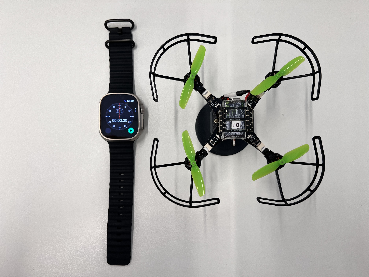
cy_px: 138
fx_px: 277
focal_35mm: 26
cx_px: 184
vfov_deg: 53.1
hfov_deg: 67.3
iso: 50
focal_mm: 5.7
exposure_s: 1/120
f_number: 1.5
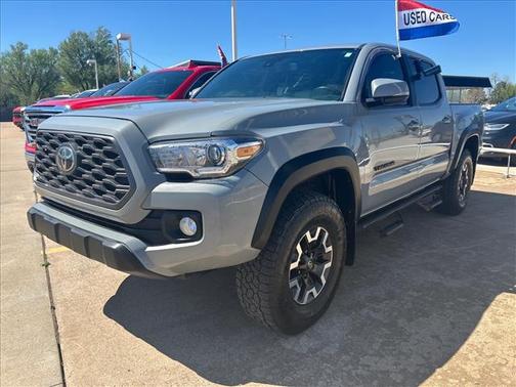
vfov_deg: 53.1
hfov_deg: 67.3
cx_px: 258
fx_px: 388
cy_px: 194
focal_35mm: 26
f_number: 1.5
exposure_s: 1/2457
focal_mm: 5.7
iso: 50
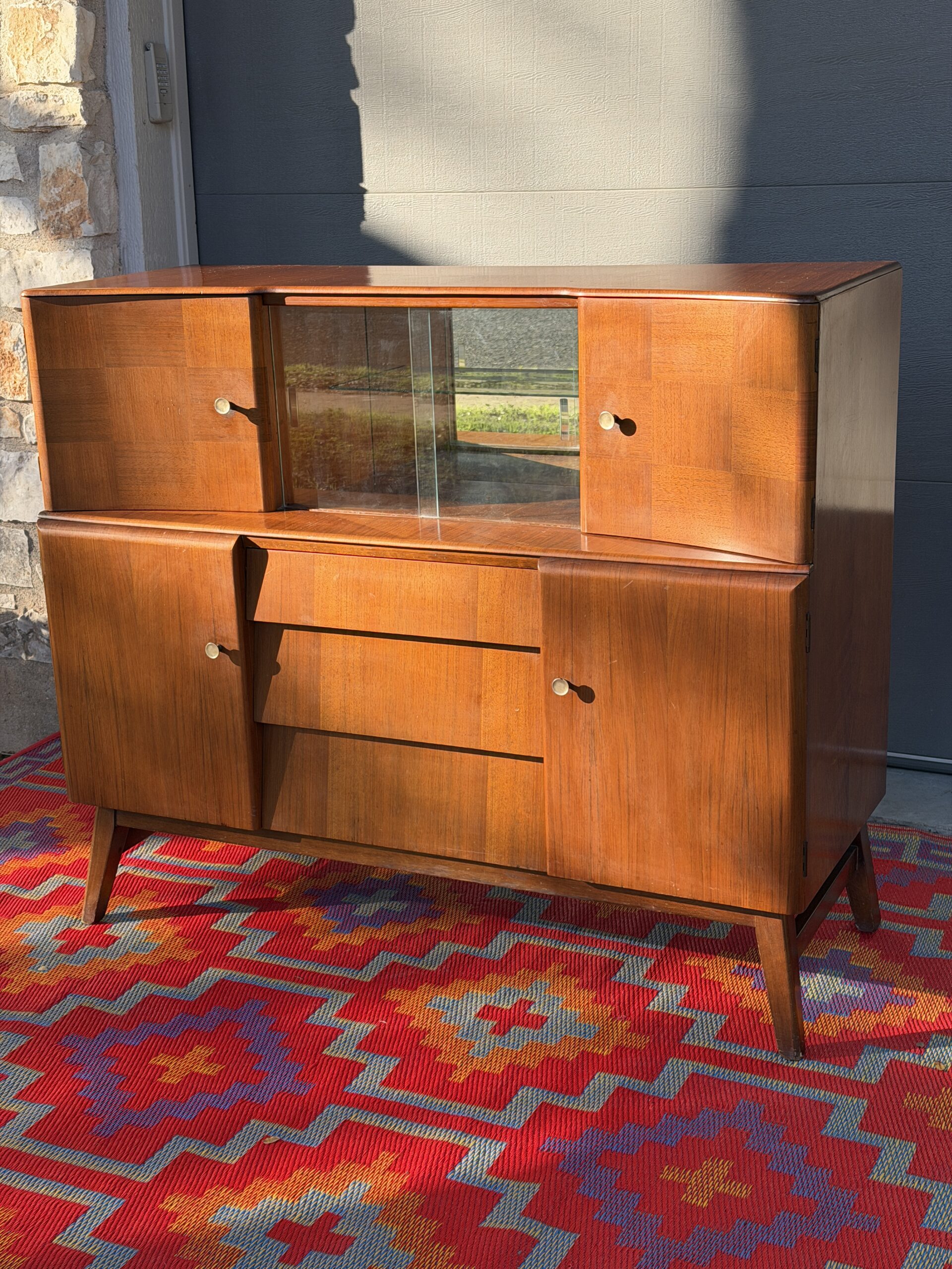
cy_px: 634
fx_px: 1760
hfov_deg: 30.3
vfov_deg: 39.7
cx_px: 476
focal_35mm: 48
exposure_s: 1/726
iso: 64
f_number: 1.78
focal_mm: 6.76
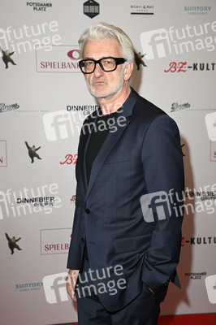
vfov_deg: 38.2
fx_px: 469
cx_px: 108
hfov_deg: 25.9
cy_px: 162
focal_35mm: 52
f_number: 5.6
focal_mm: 52
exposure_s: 1/250
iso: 500
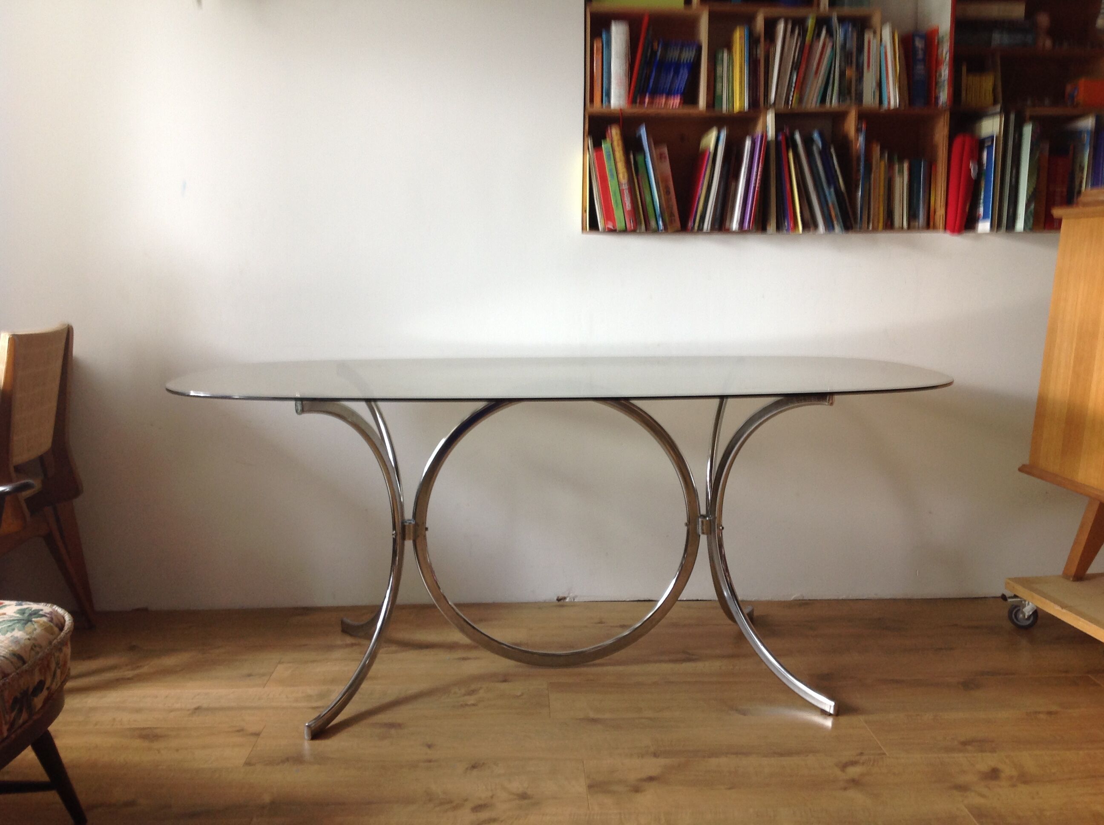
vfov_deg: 40.6
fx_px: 1115
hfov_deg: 52.7
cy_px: 412
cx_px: 552
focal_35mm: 35
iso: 50
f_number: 2.4
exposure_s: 1/17
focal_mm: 4.28
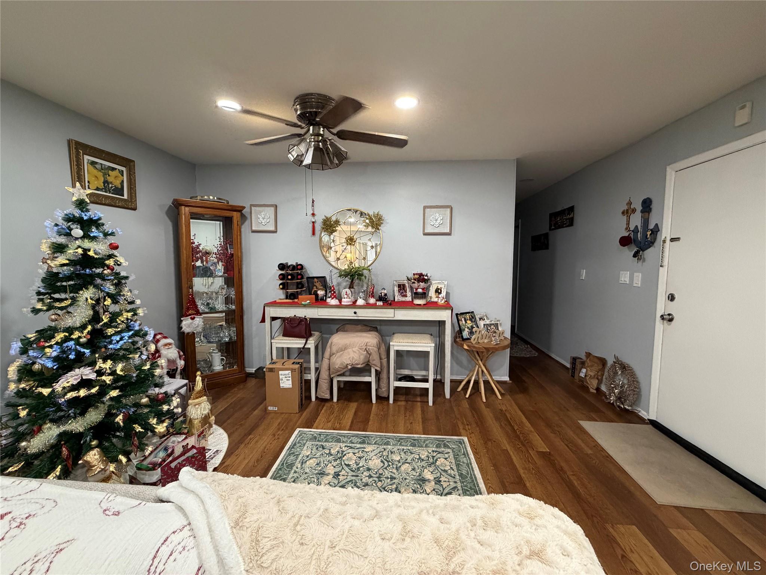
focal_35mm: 14
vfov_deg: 85.7
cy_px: 288
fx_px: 310
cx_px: 383
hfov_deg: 102.1
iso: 400
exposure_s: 1/60
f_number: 2.2
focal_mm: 2.22
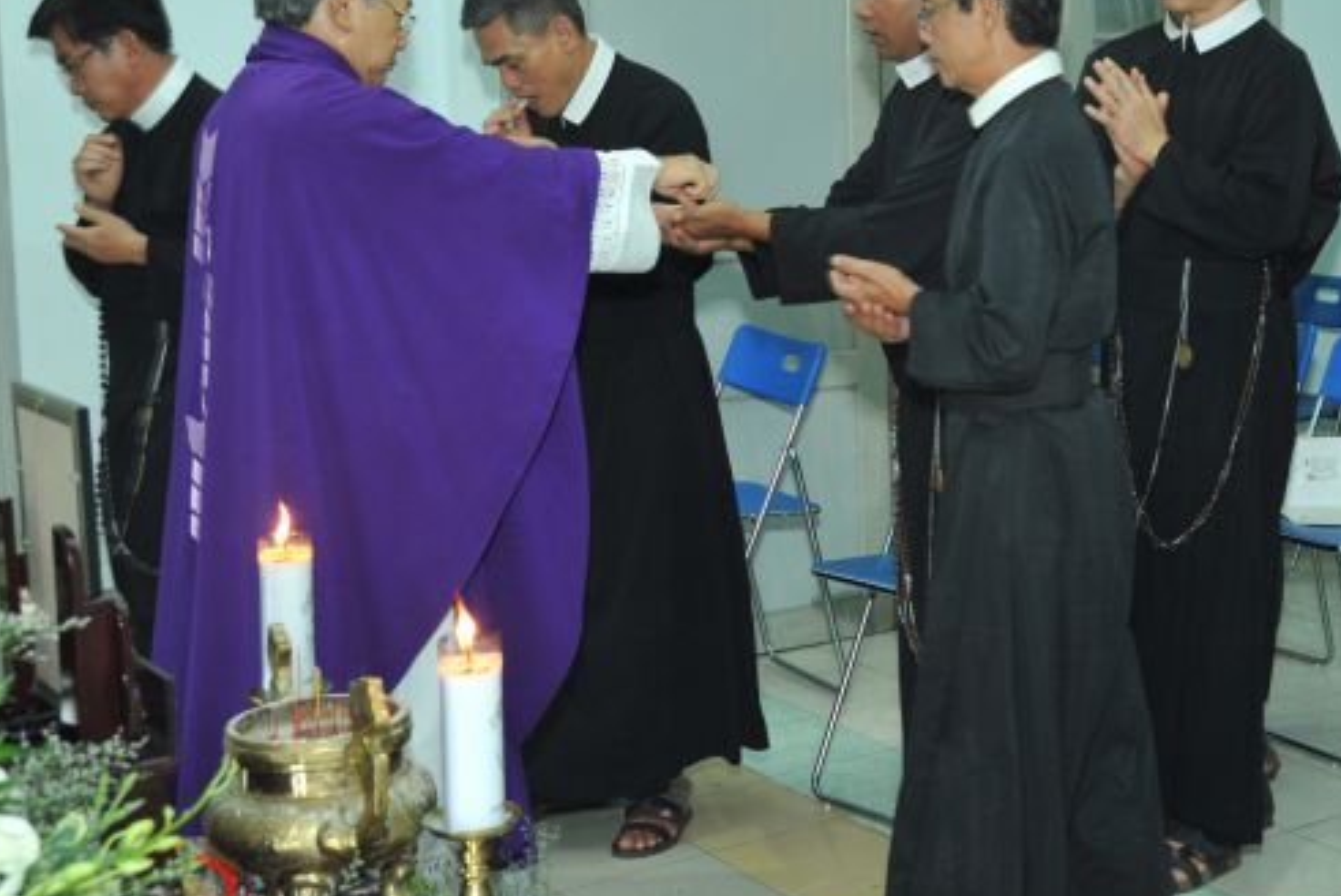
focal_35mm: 58
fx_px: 2162
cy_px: 388
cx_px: 980
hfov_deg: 33.9
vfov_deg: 23.4
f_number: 5
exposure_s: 1/60
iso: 1600
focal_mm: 38
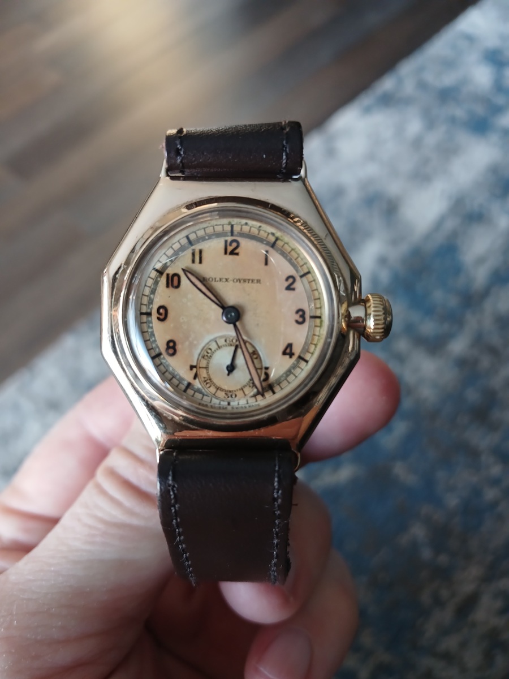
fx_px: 529
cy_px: 340
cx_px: 254
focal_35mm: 27
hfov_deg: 51.4
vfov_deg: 65.3
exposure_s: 1/25
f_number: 1.8
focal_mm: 4
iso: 250
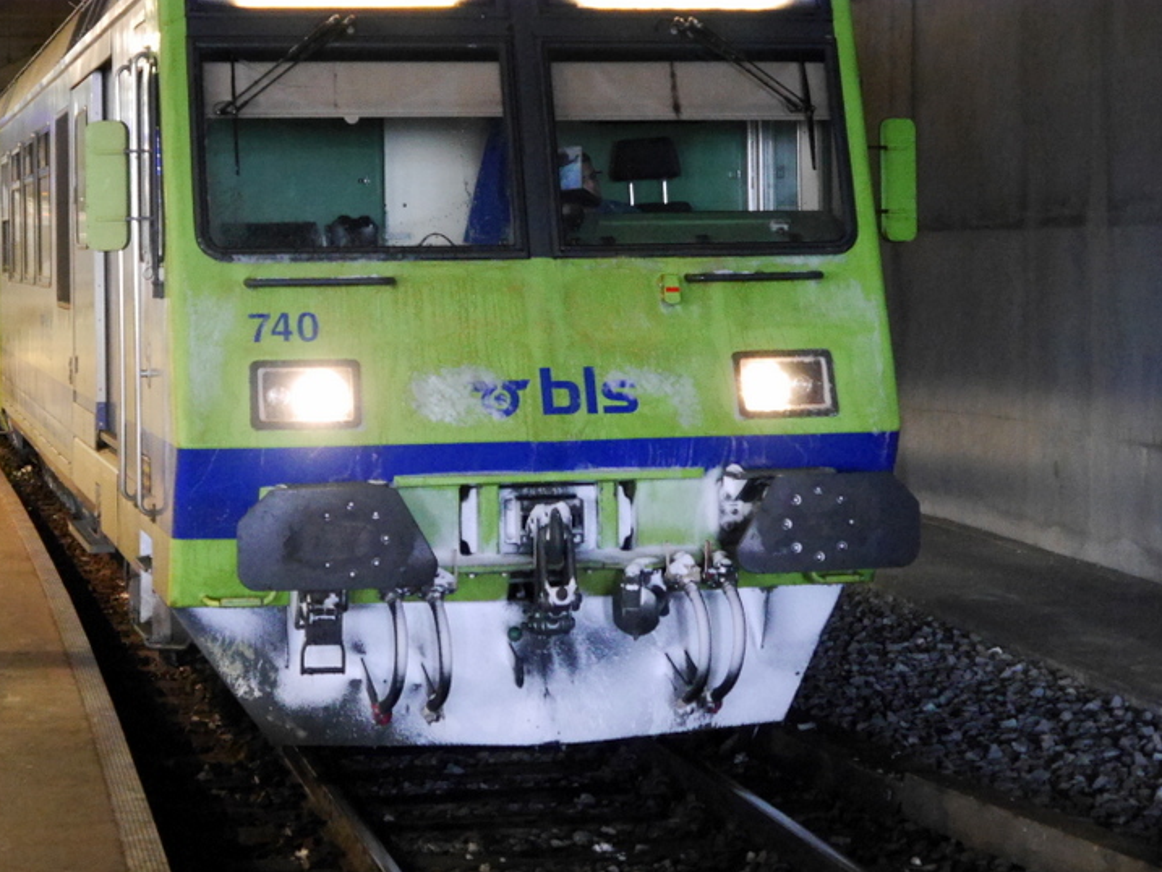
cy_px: 223
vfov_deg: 16.5
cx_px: 533
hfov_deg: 22.0
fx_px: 2988
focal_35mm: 89
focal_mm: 29
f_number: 4.9
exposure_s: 1/15
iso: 3200
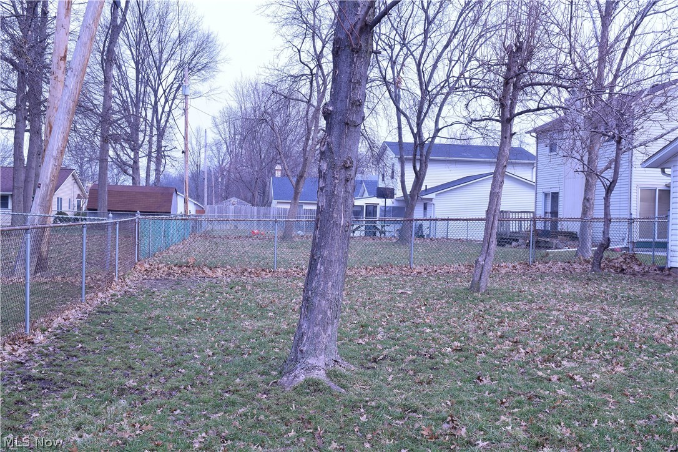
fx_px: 706
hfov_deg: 51.3
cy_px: 226
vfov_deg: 35.5
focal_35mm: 38
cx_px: 339
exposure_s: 1/13
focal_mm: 25
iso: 100
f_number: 11
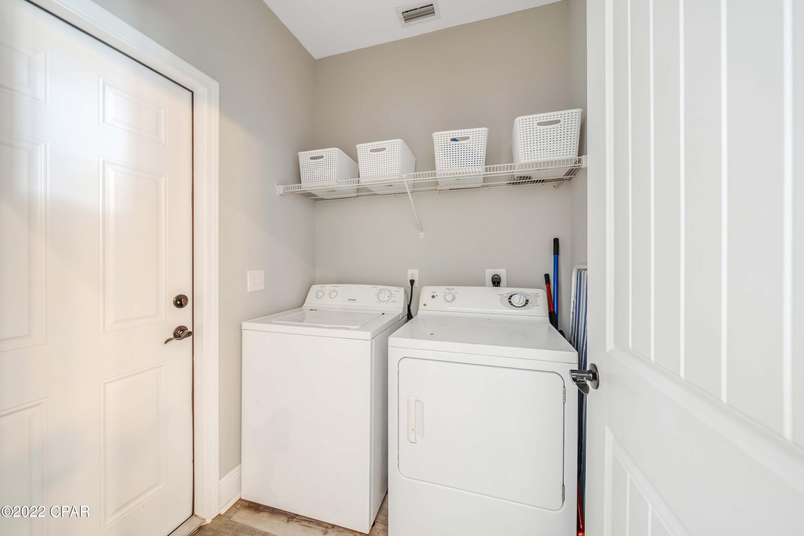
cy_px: 268
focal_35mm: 12
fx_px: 268
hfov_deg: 112.6
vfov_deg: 90.0
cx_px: 402
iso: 100
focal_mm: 12
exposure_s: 2
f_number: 5.6
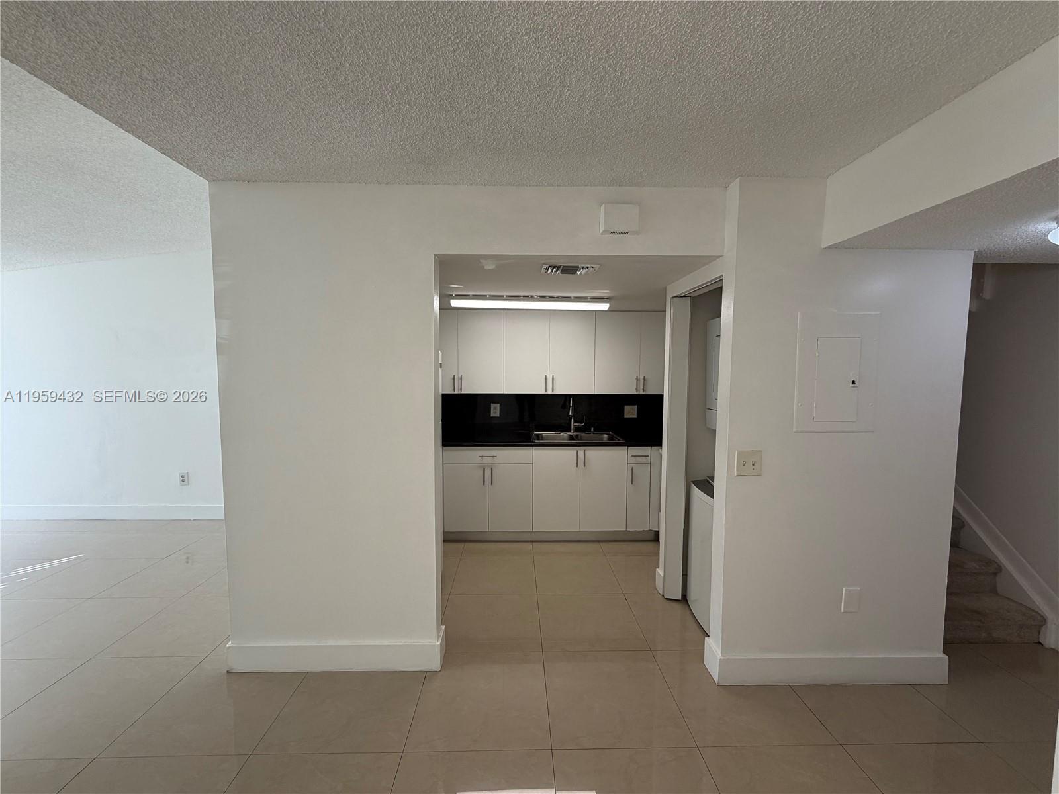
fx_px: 428
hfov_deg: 102.1
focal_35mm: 14
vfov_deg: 85.7
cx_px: 530
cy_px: 397
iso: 64
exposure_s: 1/120
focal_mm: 2.22
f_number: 2.2
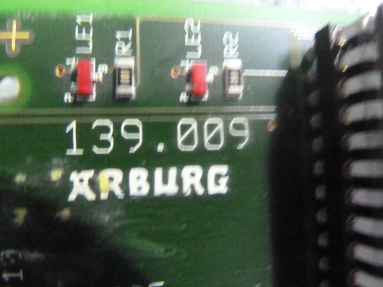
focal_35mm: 25
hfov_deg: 69.4
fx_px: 277
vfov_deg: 54.9
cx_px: 192
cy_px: 144
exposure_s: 1/30
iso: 1600
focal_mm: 4.1
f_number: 3.3
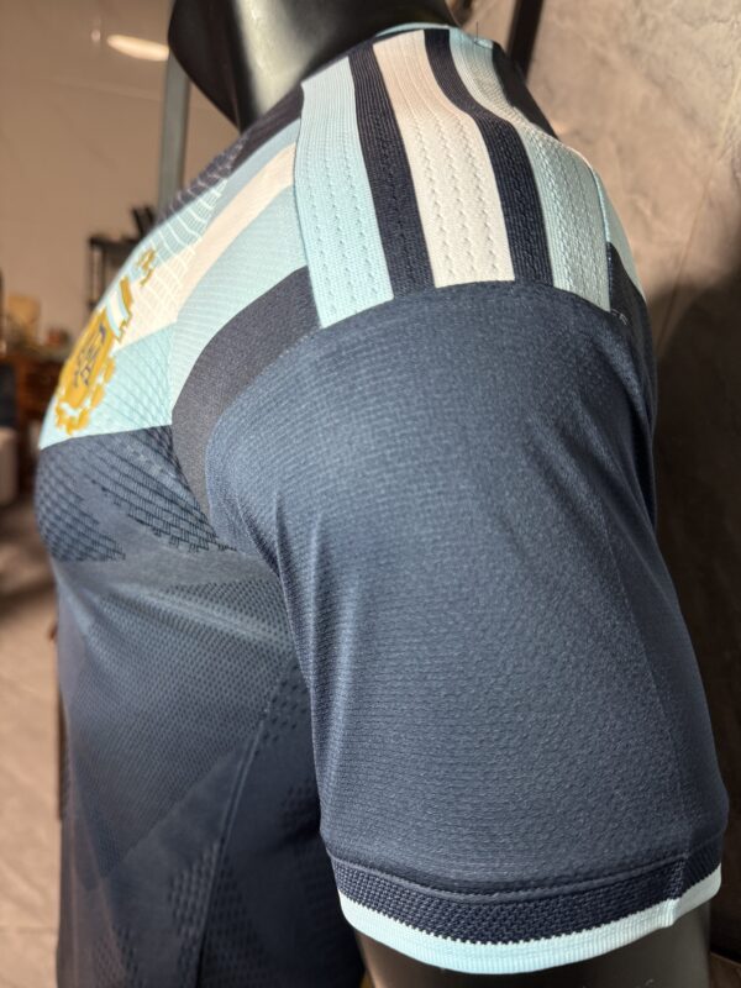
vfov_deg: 71.6
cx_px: 370
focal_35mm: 24
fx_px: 685
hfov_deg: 56.8
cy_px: 494
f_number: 1.78
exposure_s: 1/50
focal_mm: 6.76
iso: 200
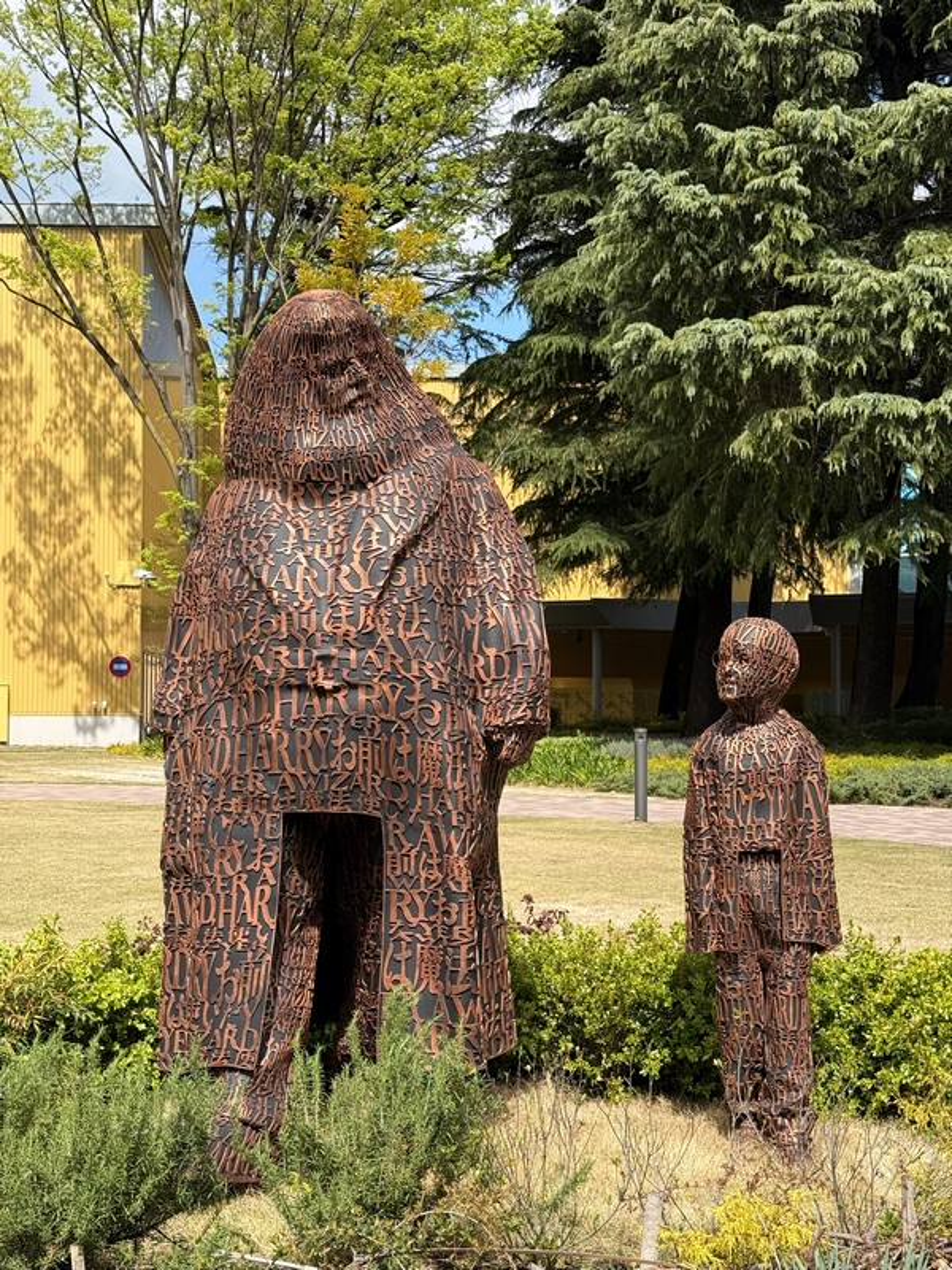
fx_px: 1760
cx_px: 476
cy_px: 635
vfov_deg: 39.7
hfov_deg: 30.3
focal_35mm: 48
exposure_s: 1/1931
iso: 64
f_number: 1.78
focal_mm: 6.76
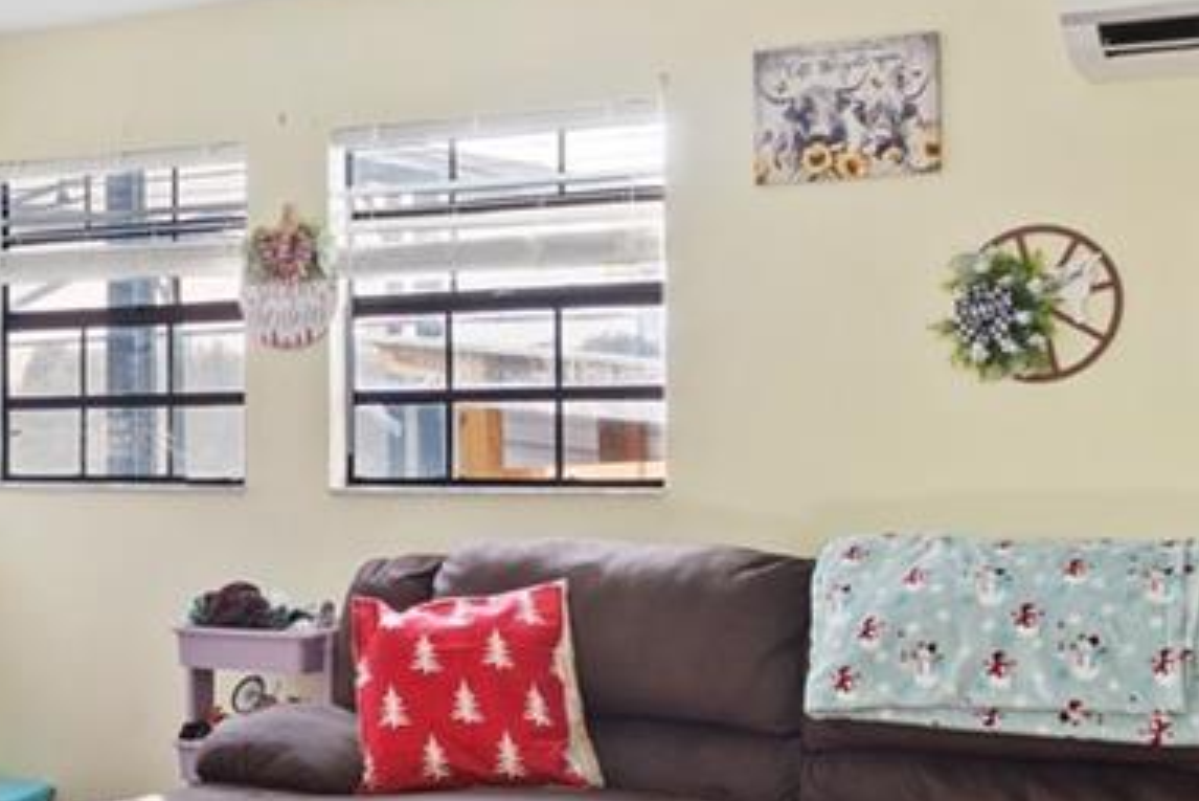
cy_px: 427
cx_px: -104
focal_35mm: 69
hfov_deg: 26.9
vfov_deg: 19.7
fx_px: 2302
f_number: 8
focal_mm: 11
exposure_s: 1/1.67
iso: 100
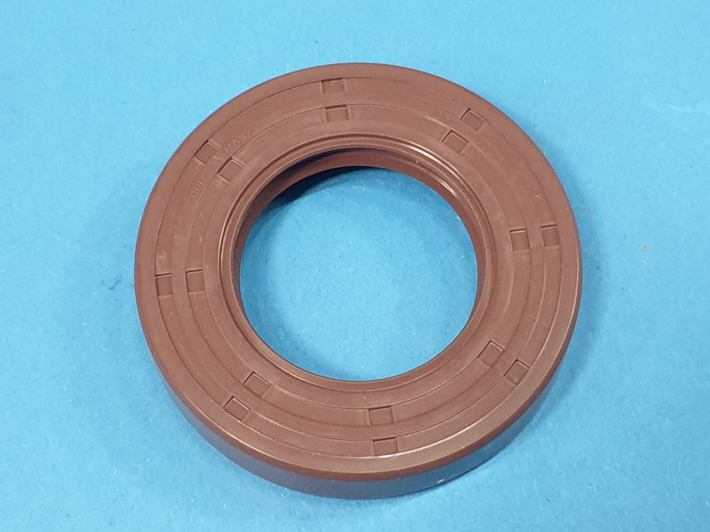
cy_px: 266
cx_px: 355
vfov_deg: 53.1
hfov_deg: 67.3
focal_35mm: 26
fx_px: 533
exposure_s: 1/50
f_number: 1.5
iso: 320
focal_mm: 4.3
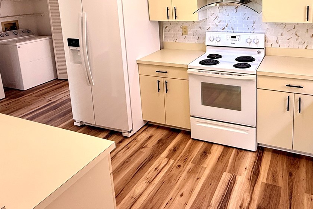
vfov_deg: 43.4
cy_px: 31
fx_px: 243
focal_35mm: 28
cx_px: 209
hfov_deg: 63.8
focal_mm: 2.22
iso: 100
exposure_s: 1/99
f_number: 2.2
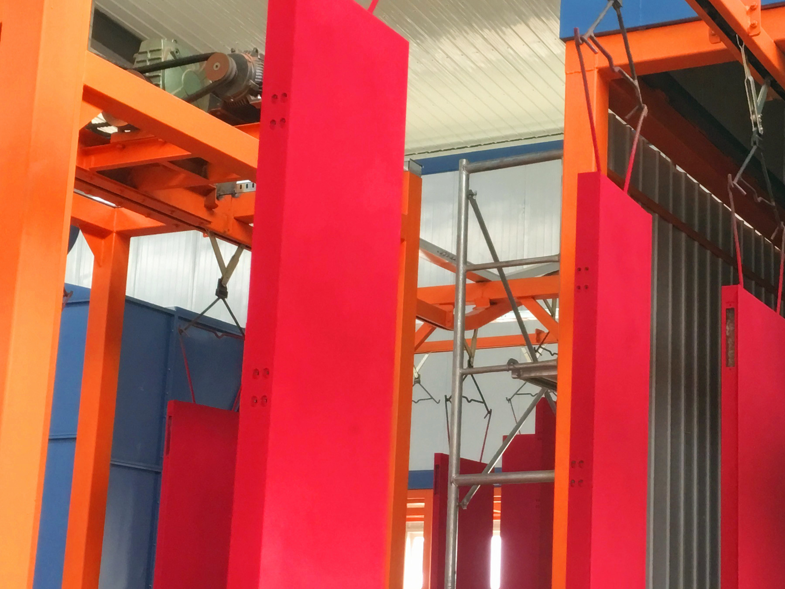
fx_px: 1474
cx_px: 559
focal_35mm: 65
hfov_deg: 29.5
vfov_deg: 22.6
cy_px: 337
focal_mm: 4.15
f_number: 2.2
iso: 64
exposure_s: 1/17
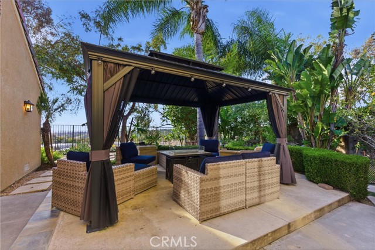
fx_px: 167
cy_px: 125
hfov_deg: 96.7
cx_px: 188
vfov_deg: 73.8
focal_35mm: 16
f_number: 8
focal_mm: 16
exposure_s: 1/500
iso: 100
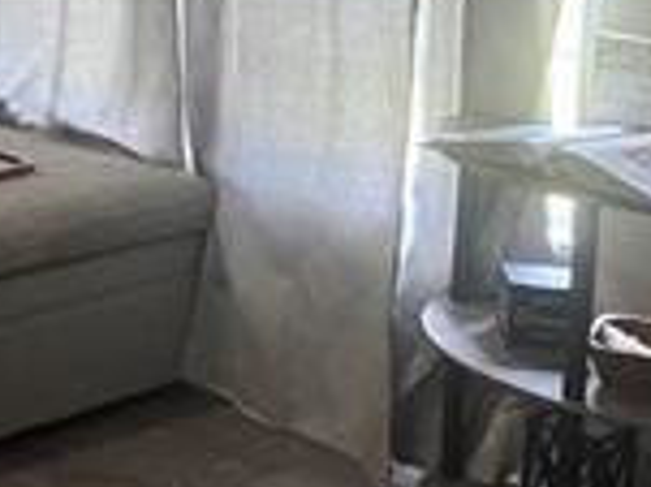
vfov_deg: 14.1
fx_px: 1917
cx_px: -690
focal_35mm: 102
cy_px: -65
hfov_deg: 15.2
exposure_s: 1/60
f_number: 1.78
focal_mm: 6.76
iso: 640
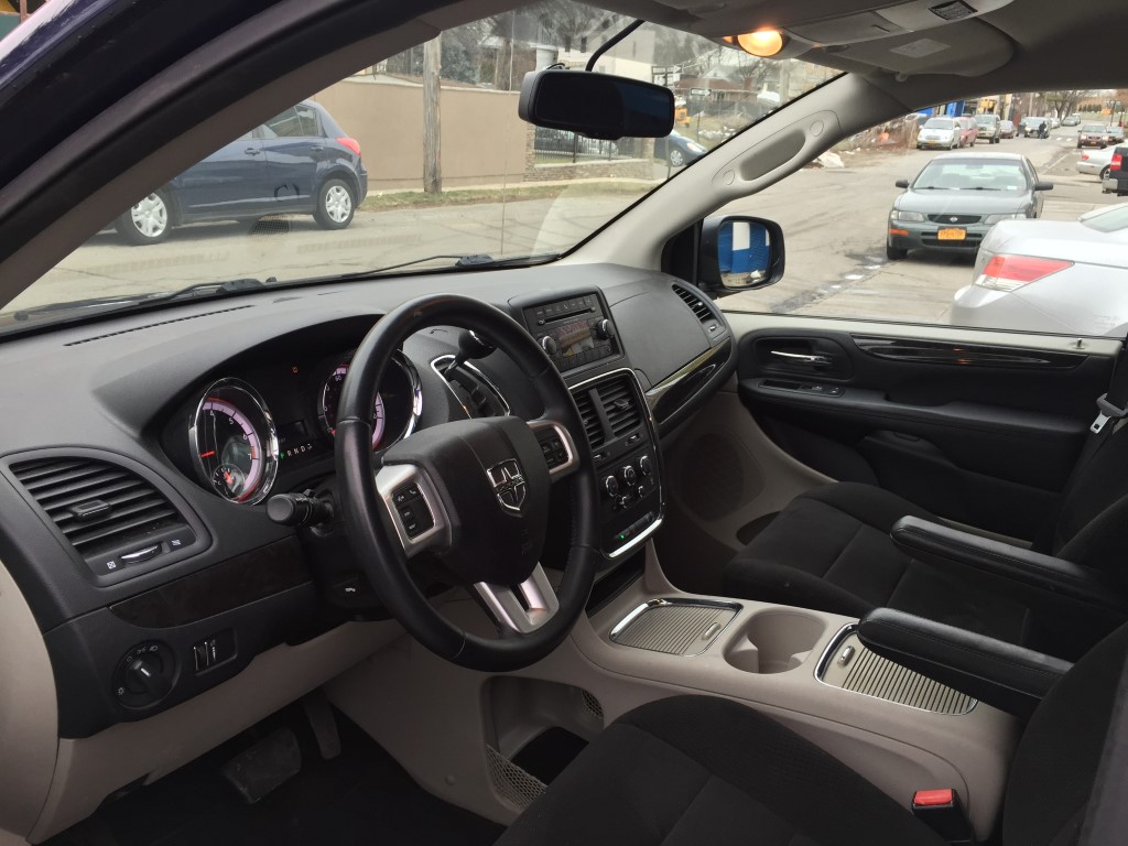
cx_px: 564
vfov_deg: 48.2
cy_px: 423
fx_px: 945
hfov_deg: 61.7
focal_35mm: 29
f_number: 2.2
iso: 40
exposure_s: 1/60
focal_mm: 4.15
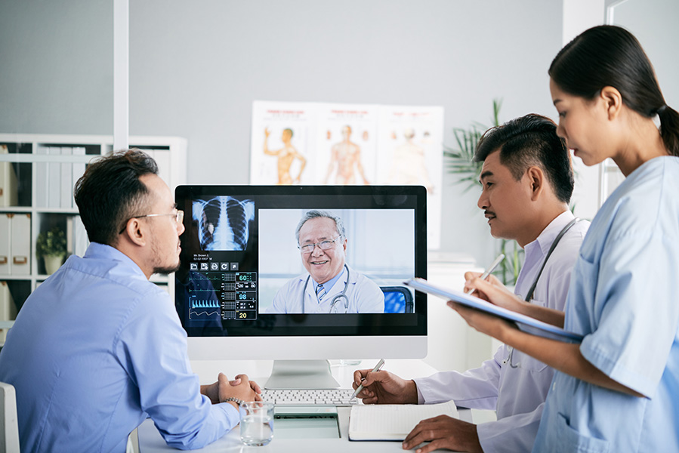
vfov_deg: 22.6
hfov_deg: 33.4
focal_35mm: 60
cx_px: 340
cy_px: 226
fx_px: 1132
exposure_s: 1/250
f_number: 2.8
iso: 400
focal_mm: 60
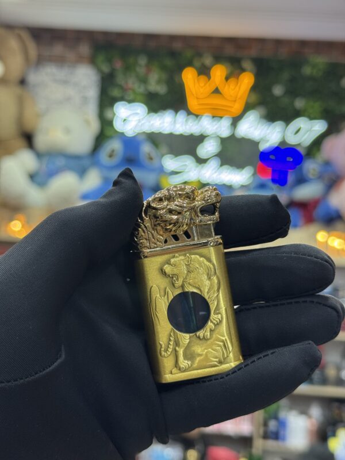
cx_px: 172
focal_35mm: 48
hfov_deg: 30.3
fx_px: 638
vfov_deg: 39.7
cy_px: 230
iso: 64
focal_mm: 6.76
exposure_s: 1/50
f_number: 1.78
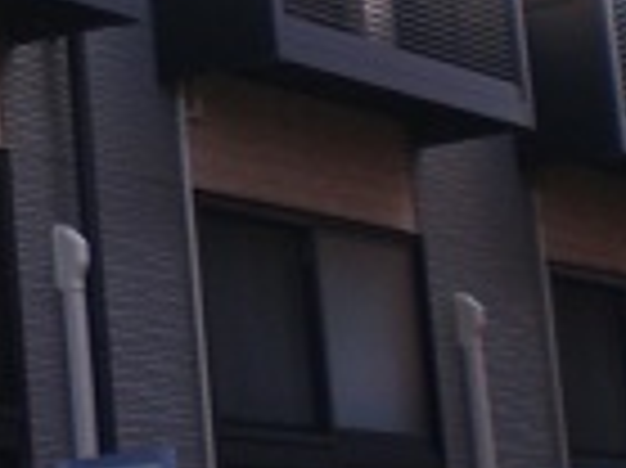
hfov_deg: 11.2
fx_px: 3162
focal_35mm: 175
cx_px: -41
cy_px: -45
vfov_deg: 8.4
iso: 50
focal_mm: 6.3
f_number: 3.1
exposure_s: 1/250
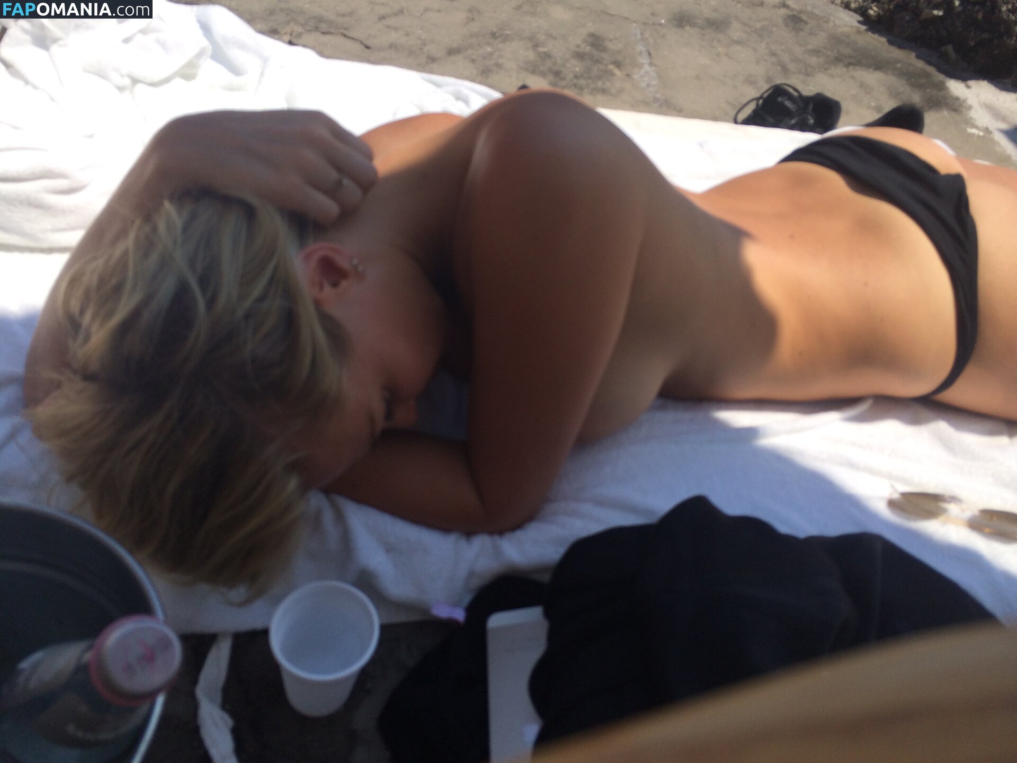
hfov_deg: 60.0
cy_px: 382
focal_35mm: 30
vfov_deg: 46.8
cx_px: 508
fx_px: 881
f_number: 2.2
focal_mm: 4.12
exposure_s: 1/2740
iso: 40
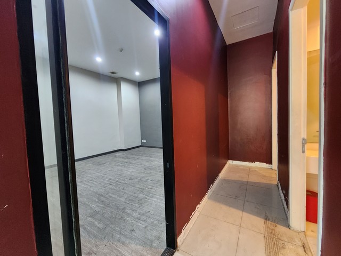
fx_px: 128
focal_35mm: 13
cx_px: 170
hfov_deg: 106.2
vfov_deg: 89.9
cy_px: 128
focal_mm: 2.2
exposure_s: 1/33
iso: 500
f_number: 2.2
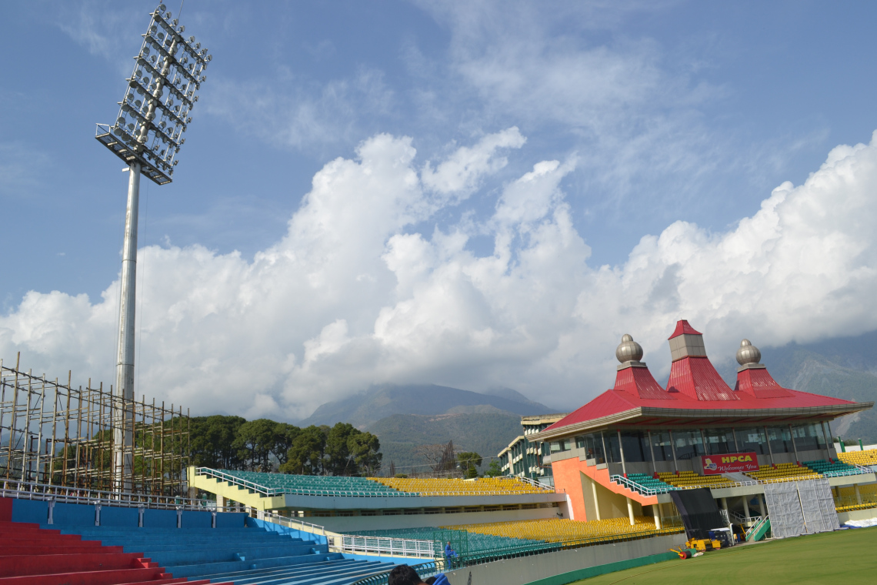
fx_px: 731
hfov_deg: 61.9
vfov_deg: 43.6
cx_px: 438
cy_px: 292
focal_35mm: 30
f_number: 9
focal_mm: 20
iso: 100
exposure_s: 1/320
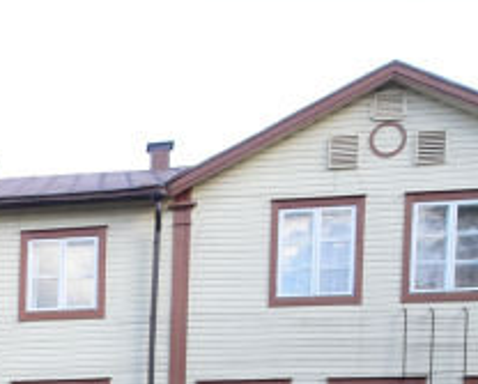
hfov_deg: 18.9
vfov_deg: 15.0
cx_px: -218
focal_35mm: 90
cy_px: 674
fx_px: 1275
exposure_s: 1/60
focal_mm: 4.1
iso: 80
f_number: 3.5
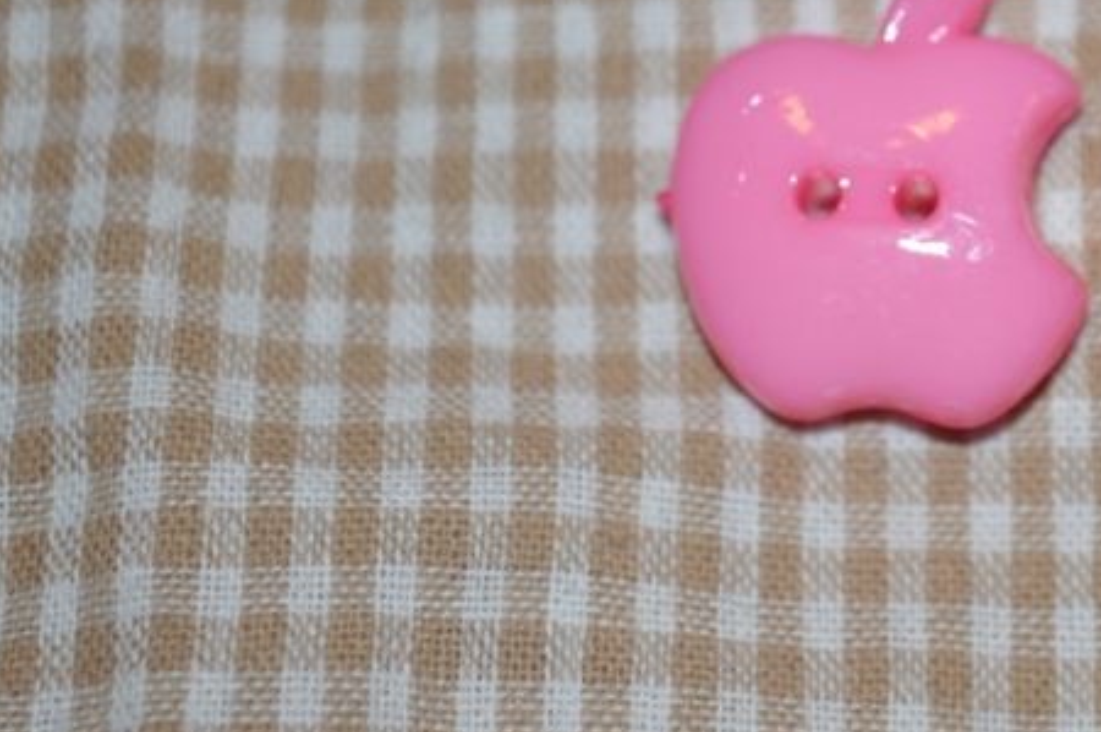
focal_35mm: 120
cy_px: 185
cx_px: 954
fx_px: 3663
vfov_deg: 11.4
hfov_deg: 16.9
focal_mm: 45
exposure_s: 1/60
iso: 200
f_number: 5.3
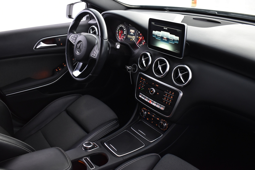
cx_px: 128
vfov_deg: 41.7
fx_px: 223
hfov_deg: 59.5
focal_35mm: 32
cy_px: 85
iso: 1250
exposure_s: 1/8
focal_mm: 21
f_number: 5
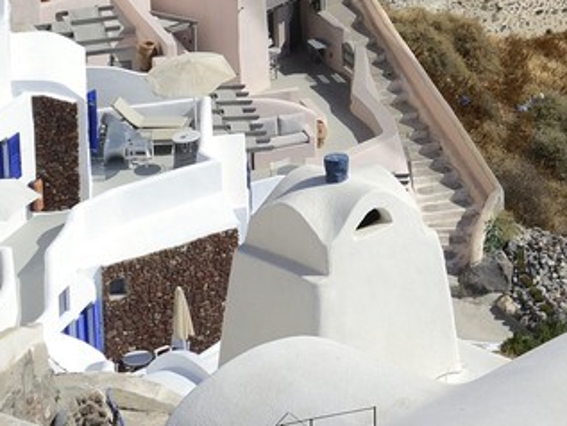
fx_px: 2704
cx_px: 823
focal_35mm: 165
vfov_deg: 8.5
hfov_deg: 11.5
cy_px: -455
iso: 100
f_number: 10
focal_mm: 34
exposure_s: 1/320
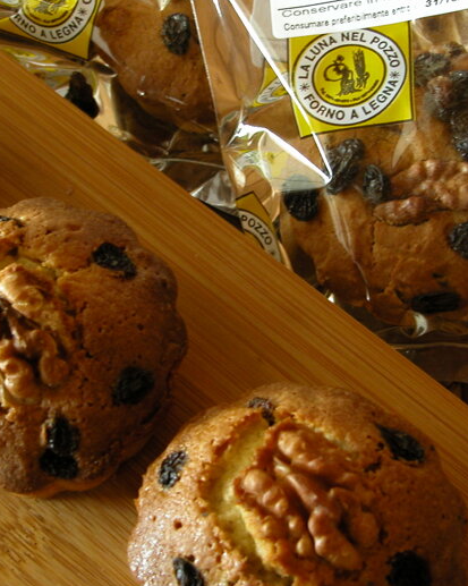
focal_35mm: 102
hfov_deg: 15.1
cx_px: 222
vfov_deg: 18.8
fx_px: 1768
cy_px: 270
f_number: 3.1
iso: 100
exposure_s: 1/17.8
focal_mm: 13.7
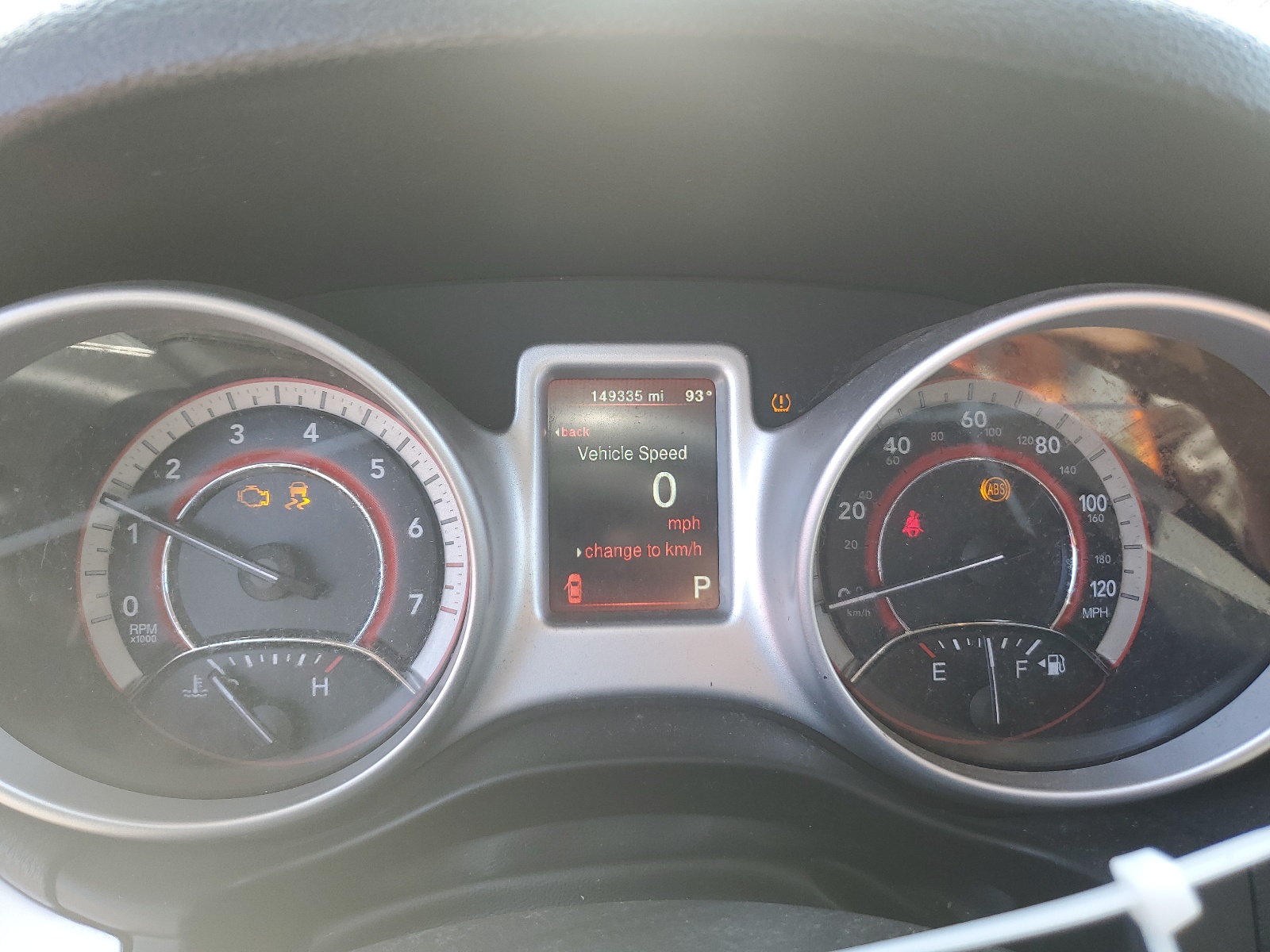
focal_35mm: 26
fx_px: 954
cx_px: 635
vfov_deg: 53.1
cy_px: 476
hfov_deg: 67.3
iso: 50
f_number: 1.5
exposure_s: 1/132
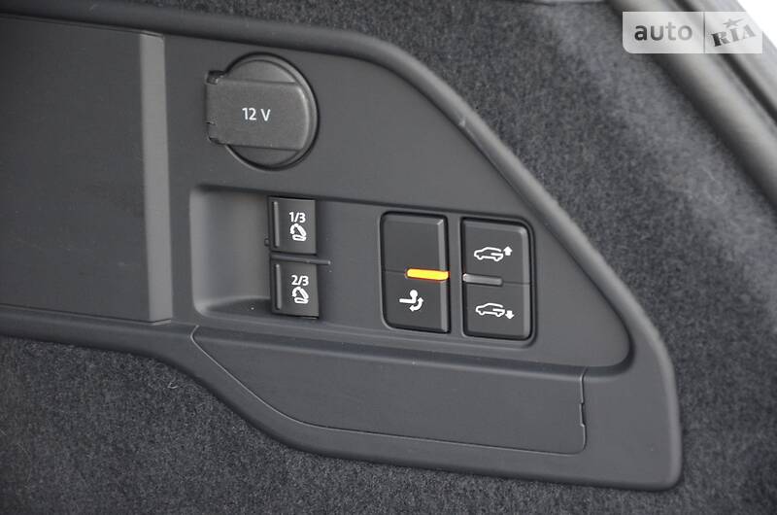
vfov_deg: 8.7
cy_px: 258
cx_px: 388
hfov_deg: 13.1
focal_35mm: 158
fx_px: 3393
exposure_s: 1/30
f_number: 5.6
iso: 1250
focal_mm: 105
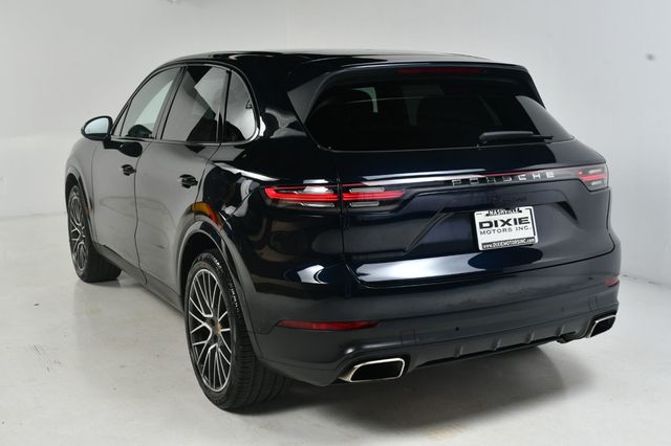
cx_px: 336
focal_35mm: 45
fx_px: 838
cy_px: 223
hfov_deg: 43.6
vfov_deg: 29.8
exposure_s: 1/160
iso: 100
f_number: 11
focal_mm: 30
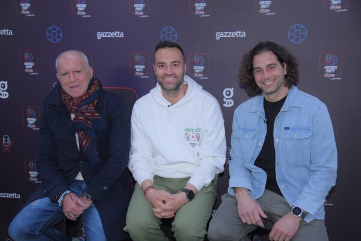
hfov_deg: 44.5
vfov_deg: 30.5
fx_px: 441
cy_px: 120
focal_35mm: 44
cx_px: 180
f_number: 4.5
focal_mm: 44
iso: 1250
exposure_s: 1/250
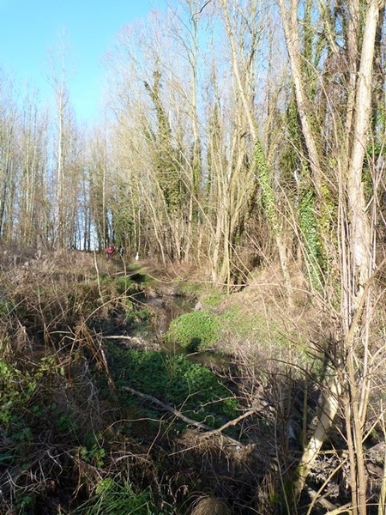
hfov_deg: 54.9
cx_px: 193
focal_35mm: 25
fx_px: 372
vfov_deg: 69.4
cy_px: 258
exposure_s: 1/125
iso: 80
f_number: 4
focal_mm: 4.5
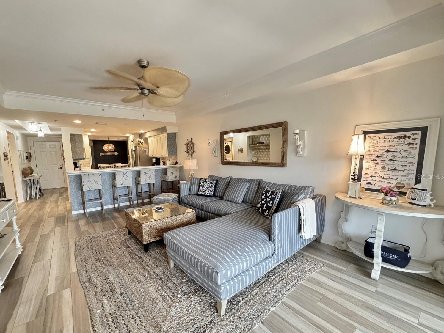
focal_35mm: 15
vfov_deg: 81.7
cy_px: 176
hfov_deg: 98.0
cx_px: 207
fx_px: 192
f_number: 2.2
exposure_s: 1/60
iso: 500
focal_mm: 2.22
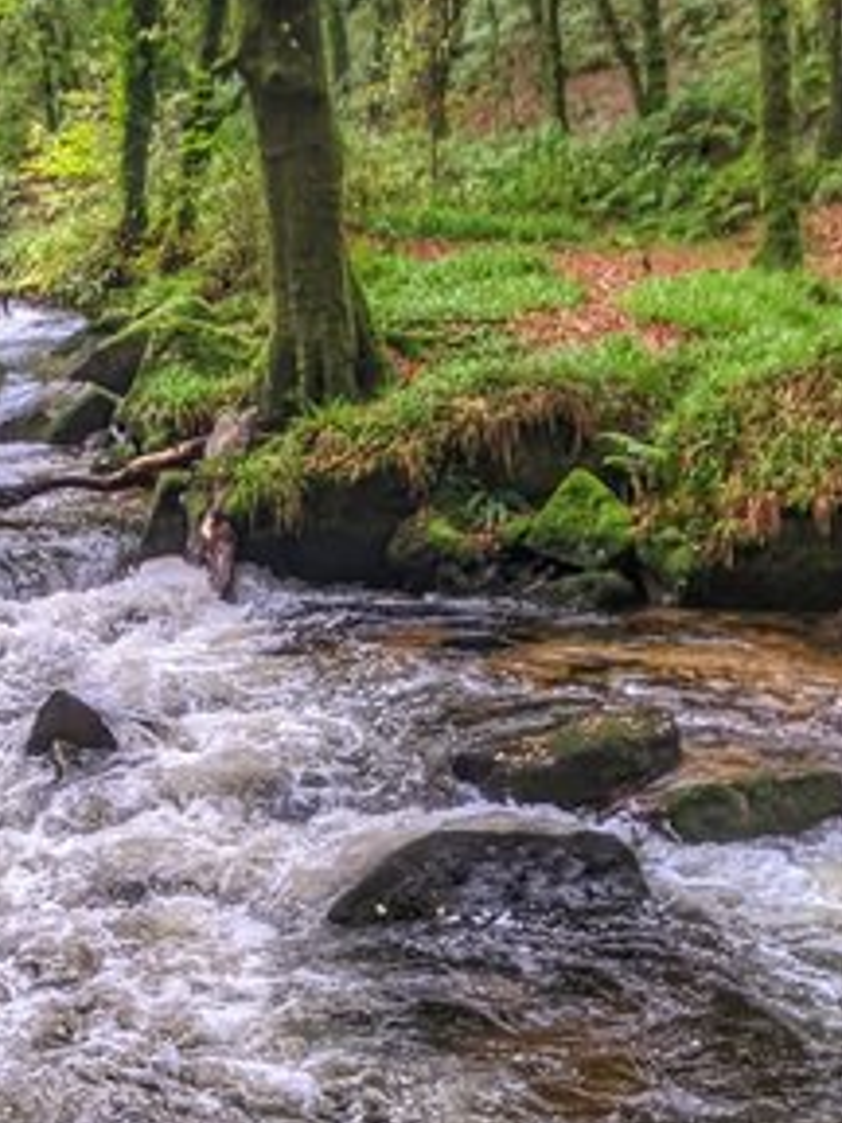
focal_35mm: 67
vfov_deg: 28.5
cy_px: 850
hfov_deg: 21.6
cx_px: 164
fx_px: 2173
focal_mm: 4.44
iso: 49
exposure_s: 1/81.2
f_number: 1.8
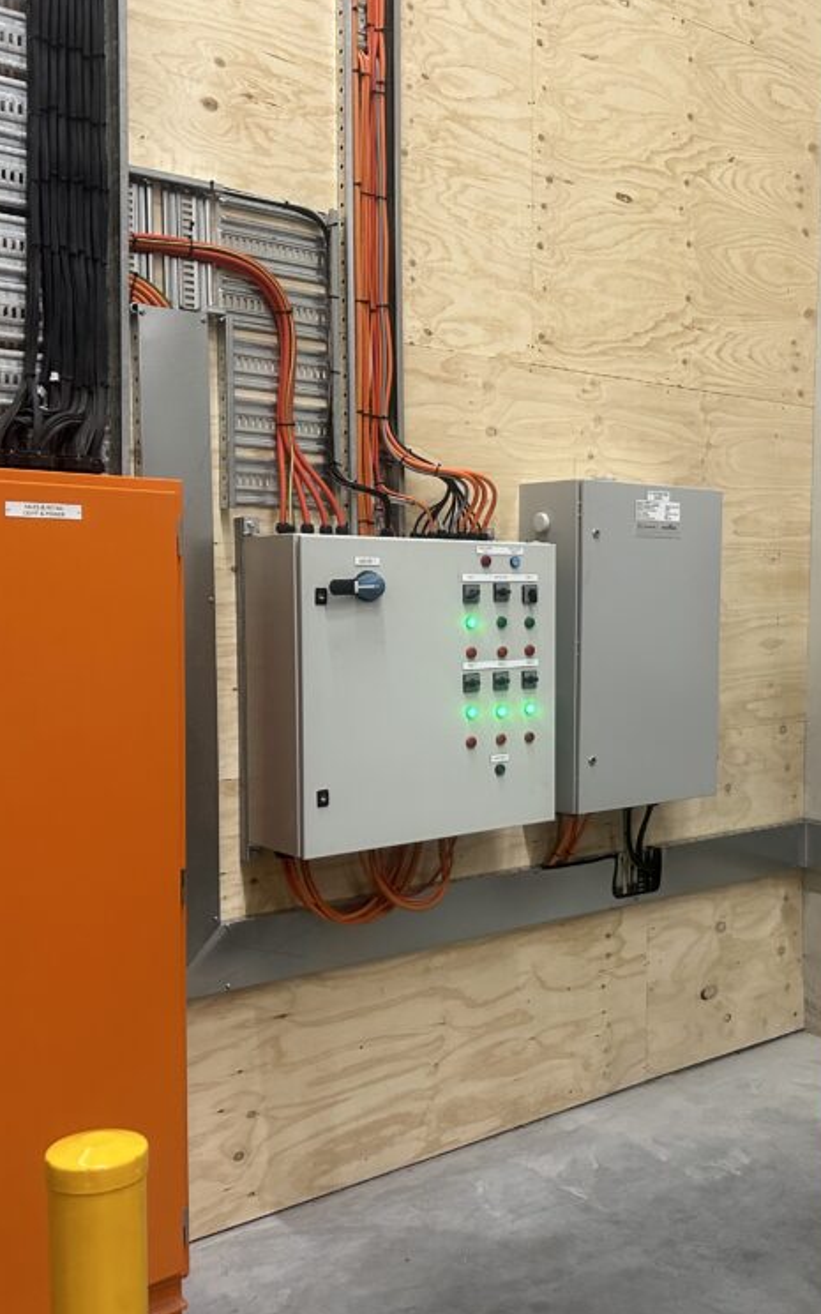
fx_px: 1253
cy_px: 669
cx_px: 584
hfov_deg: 35.7
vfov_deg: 55.3
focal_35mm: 35
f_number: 1.78
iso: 400
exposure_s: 1/50
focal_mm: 6.86
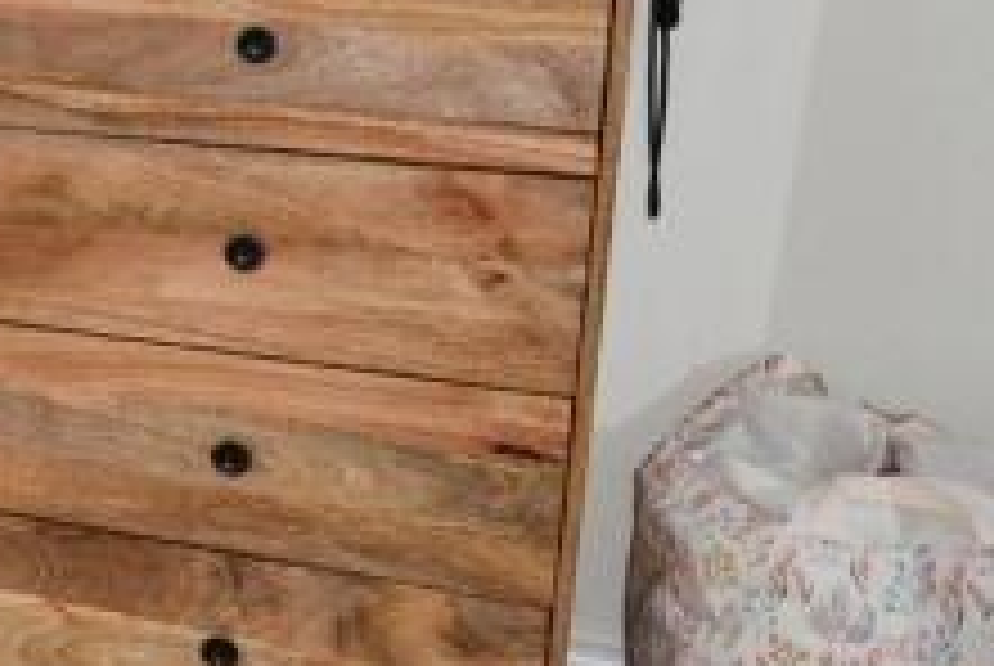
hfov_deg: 18.5
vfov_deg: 17.6
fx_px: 2110
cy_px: 25
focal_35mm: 76
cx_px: -936
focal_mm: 11
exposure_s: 1/100
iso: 400
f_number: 4
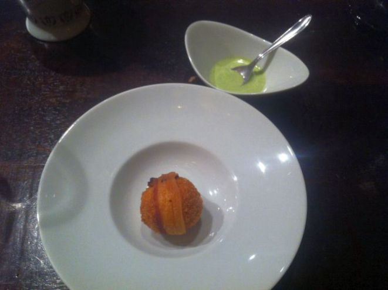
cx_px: 194
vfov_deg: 40.6
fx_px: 392
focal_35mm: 35
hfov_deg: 52.7
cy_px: 145
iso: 250
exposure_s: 1/15
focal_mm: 3.85
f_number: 2.8
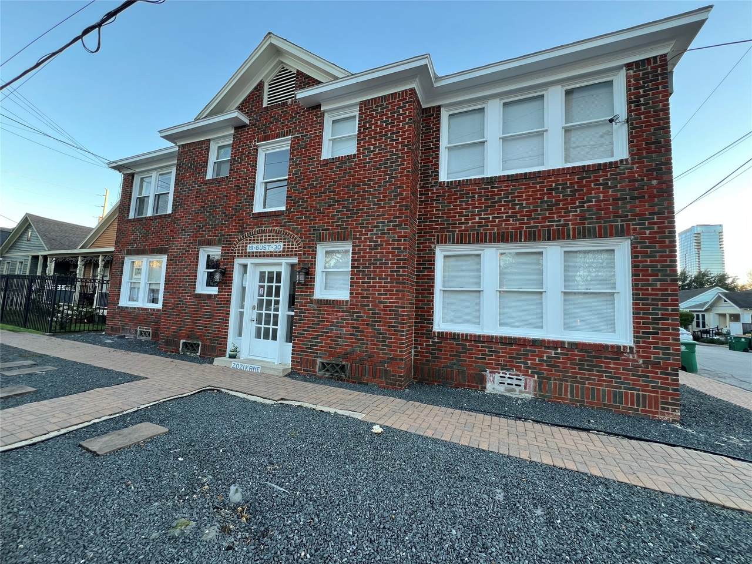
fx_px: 282
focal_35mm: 13
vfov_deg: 89.9
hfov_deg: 106.2
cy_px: 282
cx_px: 376
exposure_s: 1/99
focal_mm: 1.57
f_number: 1.8
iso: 50
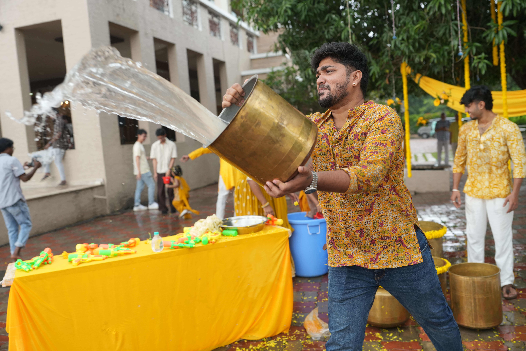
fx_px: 453
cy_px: 176
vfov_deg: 42.3
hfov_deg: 60.3
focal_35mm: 31
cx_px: 263
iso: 500
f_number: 2.8
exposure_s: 1/640
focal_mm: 31
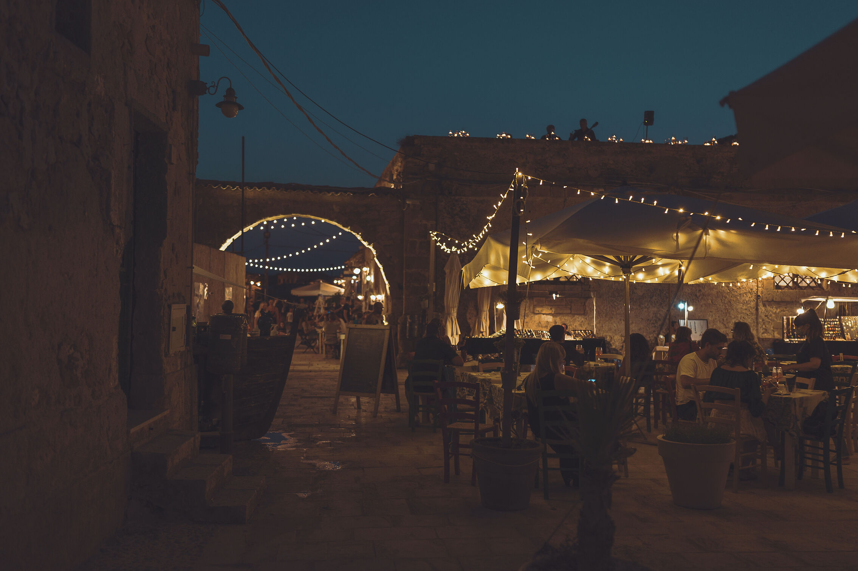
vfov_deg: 35.9
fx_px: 881
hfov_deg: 51.9
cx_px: 432
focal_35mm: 37
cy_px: 281
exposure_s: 1/160
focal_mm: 35
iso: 1600
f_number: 2
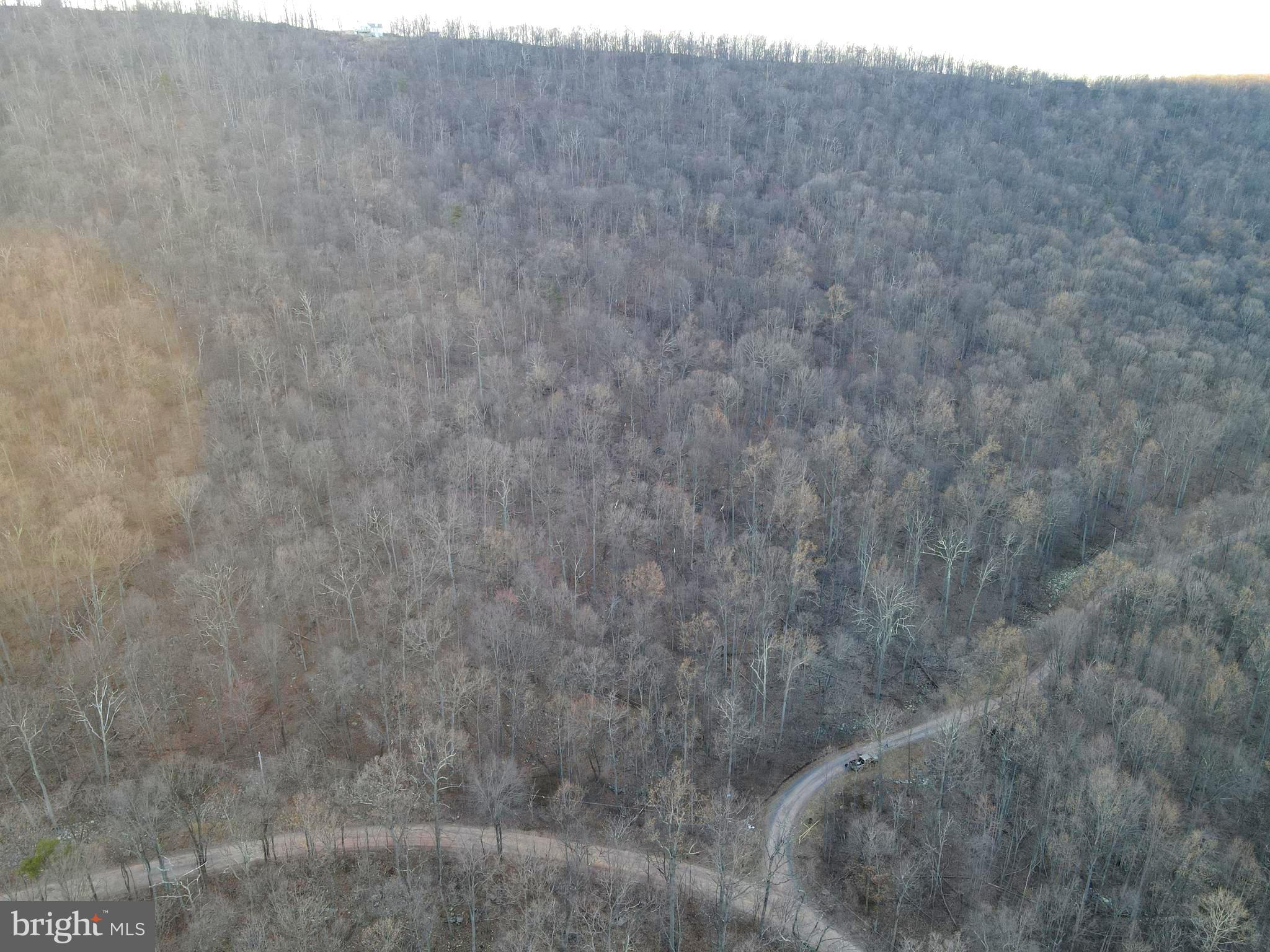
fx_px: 881
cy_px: 476
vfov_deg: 56.8
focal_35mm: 24
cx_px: 635
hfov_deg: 71.6
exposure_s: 1/20
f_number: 2.8
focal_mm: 4.5
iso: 100
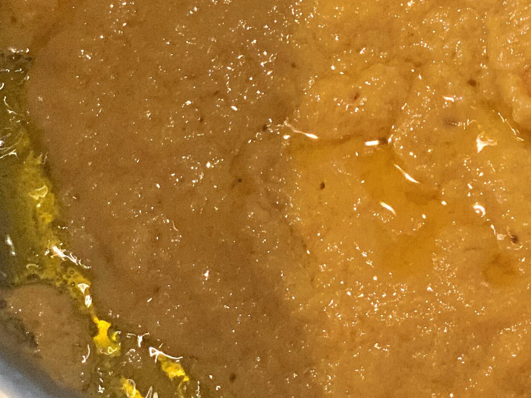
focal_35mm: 107
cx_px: 499
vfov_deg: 13.6
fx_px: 1641
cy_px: 0
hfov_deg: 18.0
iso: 400
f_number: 2.4
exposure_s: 1/50
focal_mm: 6
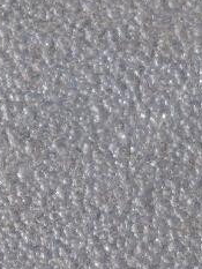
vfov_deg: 2.4
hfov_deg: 1.8
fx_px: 6242
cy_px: 830
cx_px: 635
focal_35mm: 803
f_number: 2
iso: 160
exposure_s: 1/100
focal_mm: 9
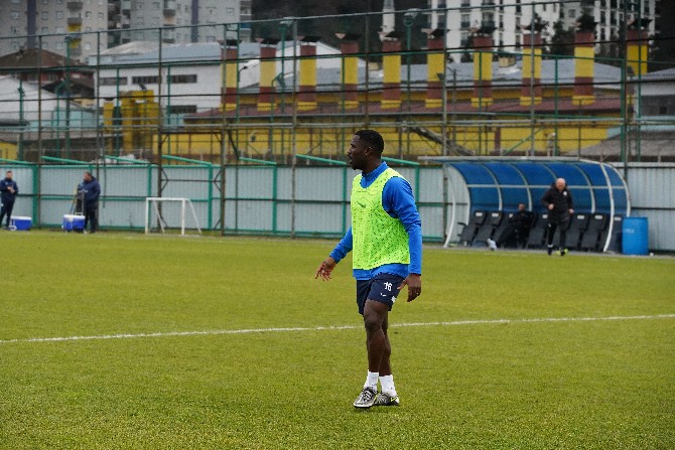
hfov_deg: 16.4
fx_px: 2344
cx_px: 338
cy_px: 225
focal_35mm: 125
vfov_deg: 11.0
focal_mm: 125
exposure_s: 1/6400
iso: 5000
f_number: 5.6
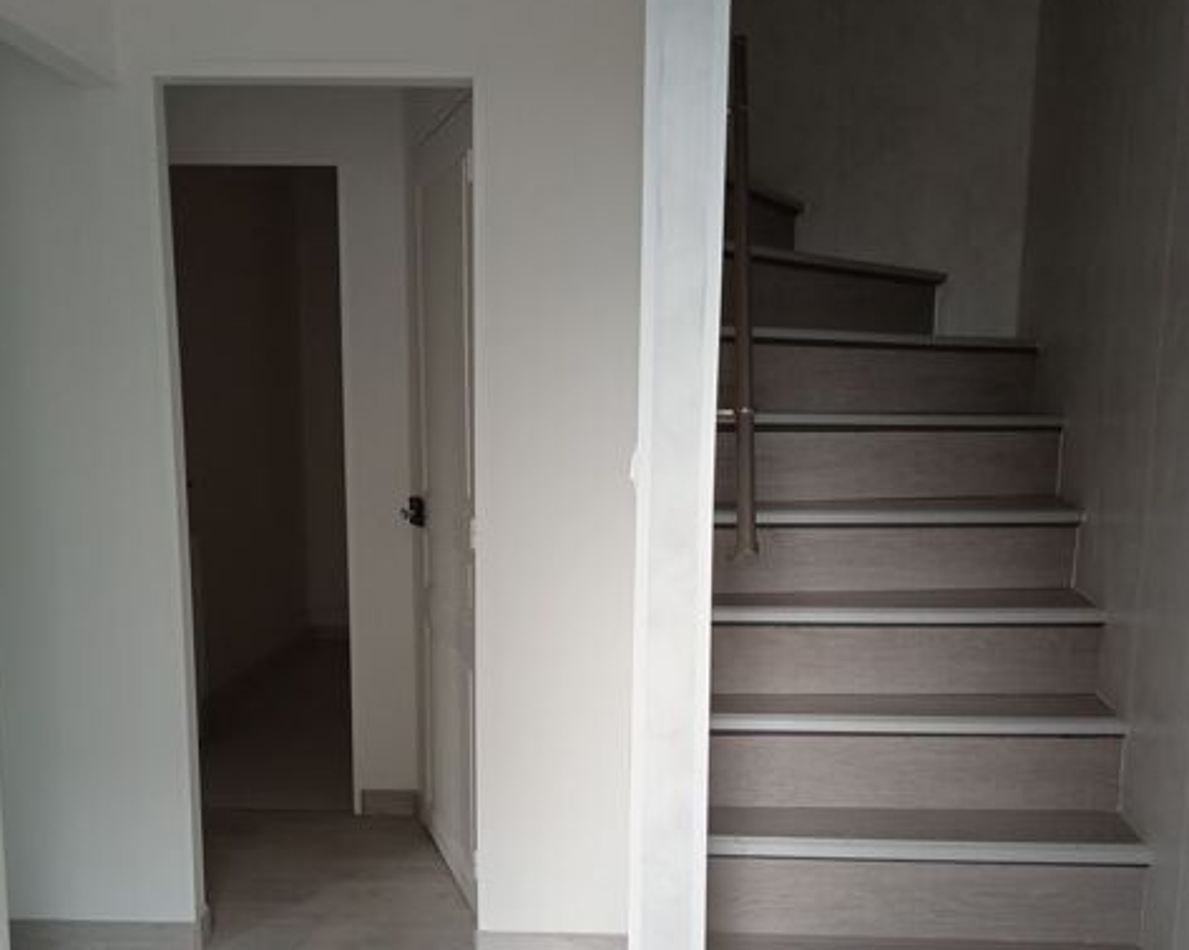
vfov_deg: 39.7
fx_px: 1301
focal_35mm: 37
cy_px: 628
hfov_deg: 49.1
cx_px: 593
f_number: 2.2
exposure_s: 1/100
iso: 128
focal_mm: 3.43
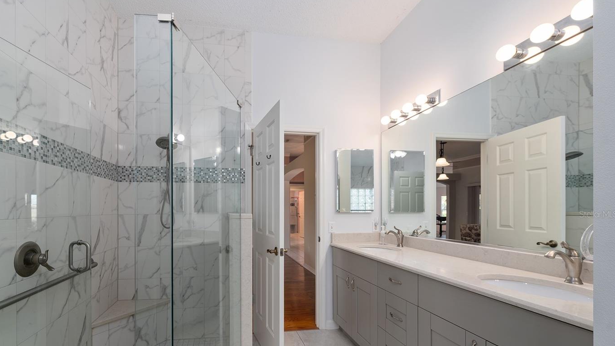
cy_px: 214
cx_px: 258
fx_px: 261
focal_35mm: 16
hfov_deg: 98.5
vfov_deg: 66.2
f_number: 7.1
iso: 160
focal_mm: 13
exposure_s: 1/8
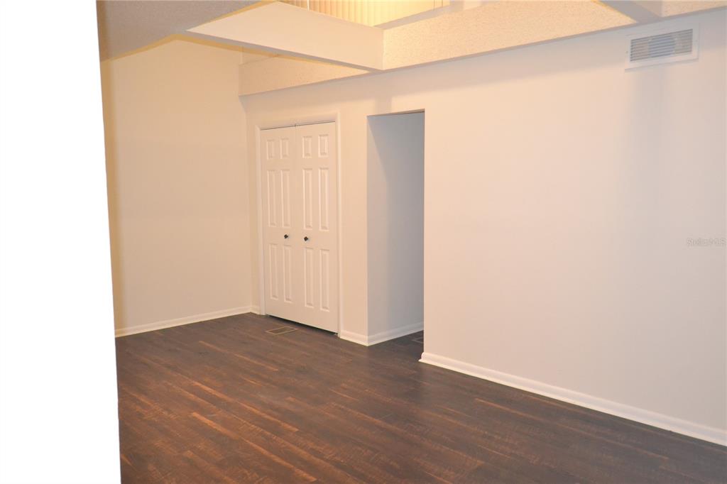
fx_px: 545
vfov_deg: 47.9
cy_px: 242
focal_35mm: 27
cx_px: 364
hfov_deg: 67.4
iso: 2800
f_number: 4.5
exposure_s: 1/60
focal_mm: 18
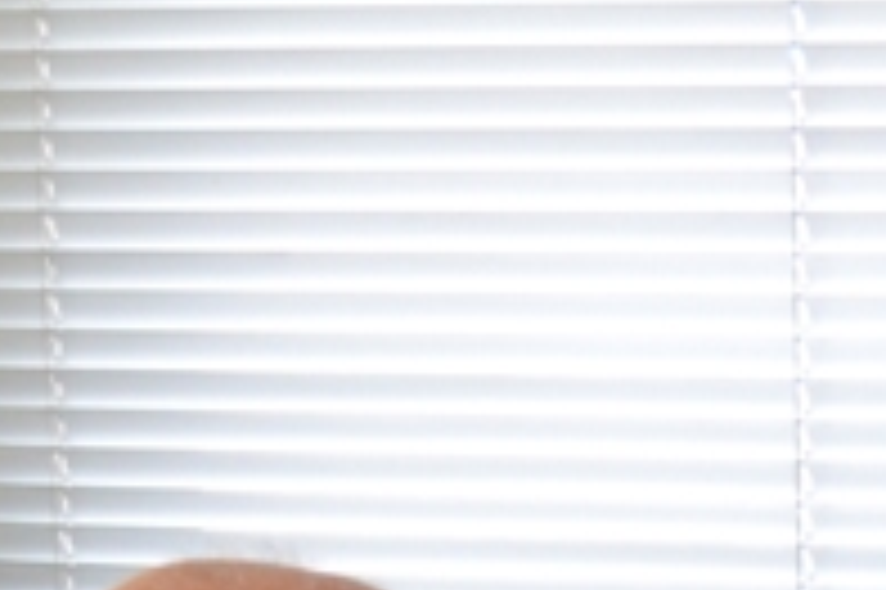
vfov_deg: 5.8
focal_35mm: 232
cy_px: 1047
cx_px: 1147
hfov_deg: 8.7
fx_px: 5705
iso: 1250
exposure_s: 1/60
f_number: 4.8
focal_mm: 38
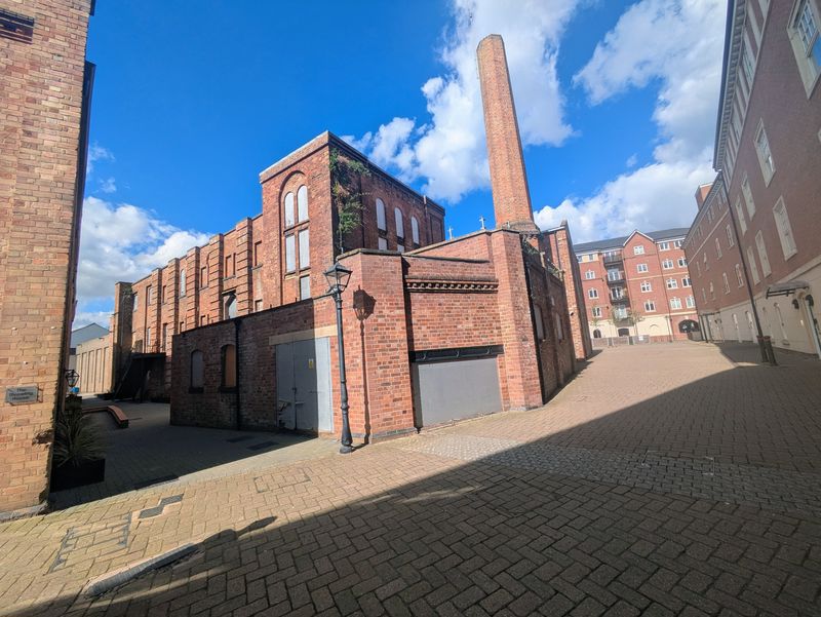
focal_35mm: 14
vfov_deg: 85.7
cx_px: 410
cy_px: 308
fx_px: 332
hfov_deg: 102.0
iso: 49
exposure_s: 1/1887
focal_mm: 1.83
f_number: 2.2
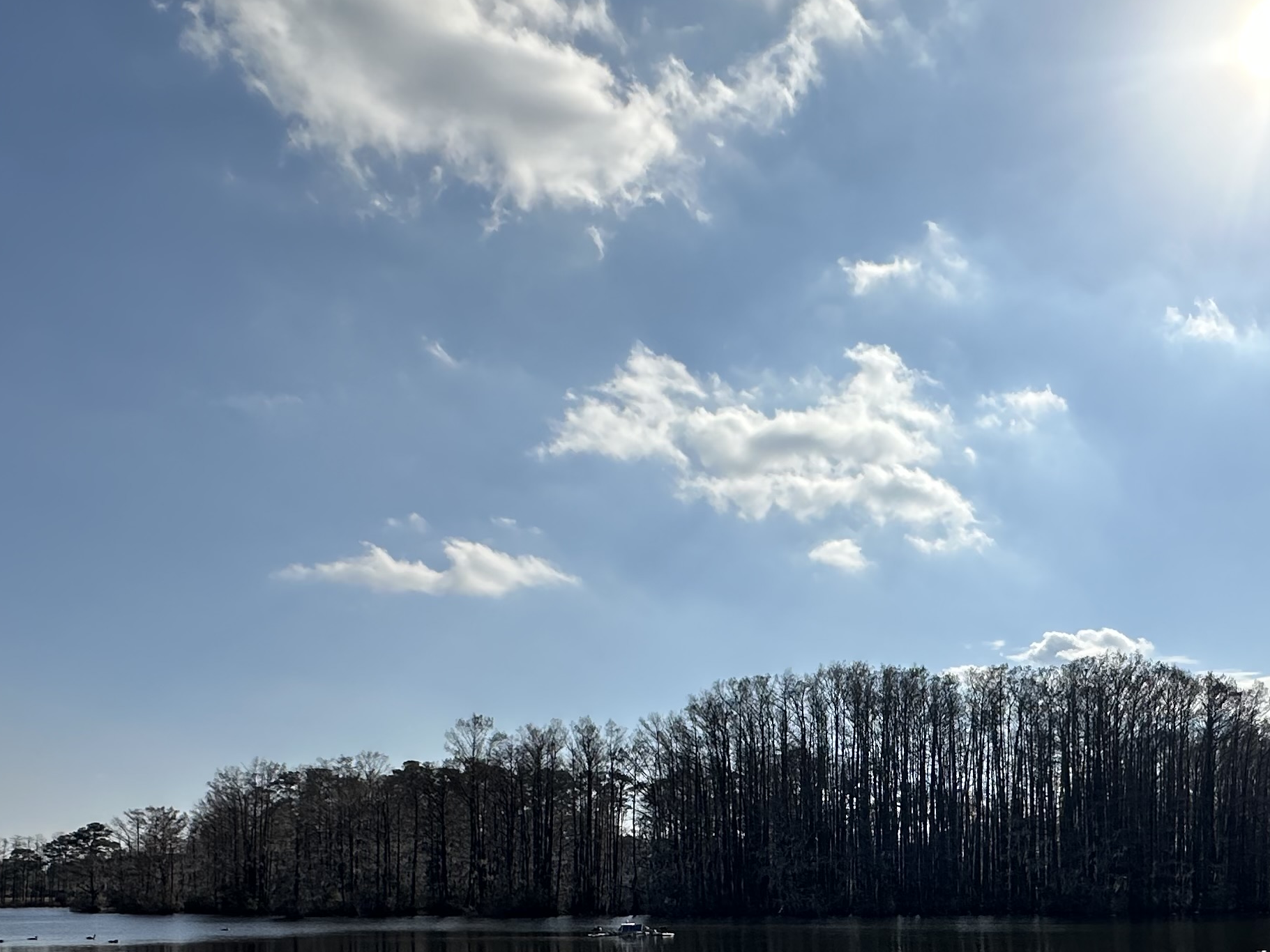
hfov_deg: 56.8
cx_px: 872
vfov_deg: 42.0
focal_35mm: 31
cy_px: 845
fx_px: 1137
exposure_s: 1/6897
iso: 50
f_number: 2.2
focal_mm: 2.22
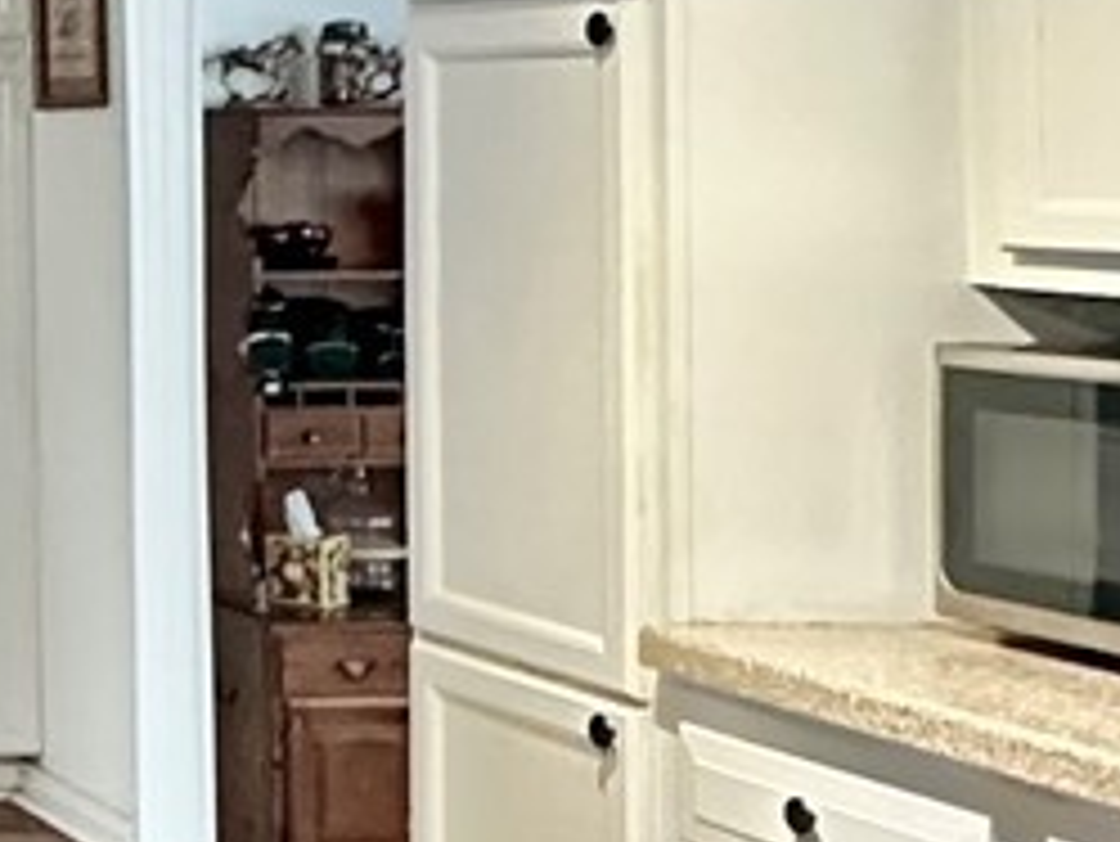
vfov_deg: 16.3
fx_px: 2913
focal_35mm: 90
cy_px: 113
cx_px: -1205
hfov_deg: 16.1
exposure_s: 1/60
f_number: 2.2
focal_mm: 2.22
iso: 640
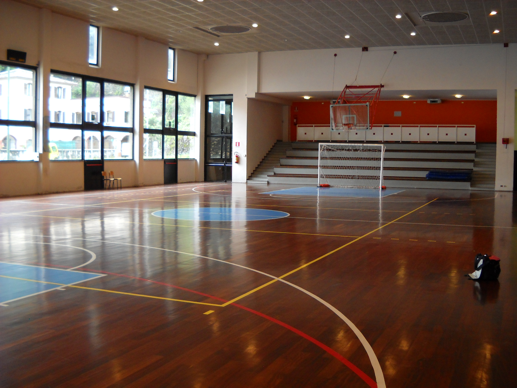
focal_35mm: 41
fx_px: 612
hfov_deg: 45.8
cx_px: 258
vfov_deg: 35.1
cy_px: 194
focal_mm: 6.72
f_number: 3.1
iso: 200
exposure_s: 1/60
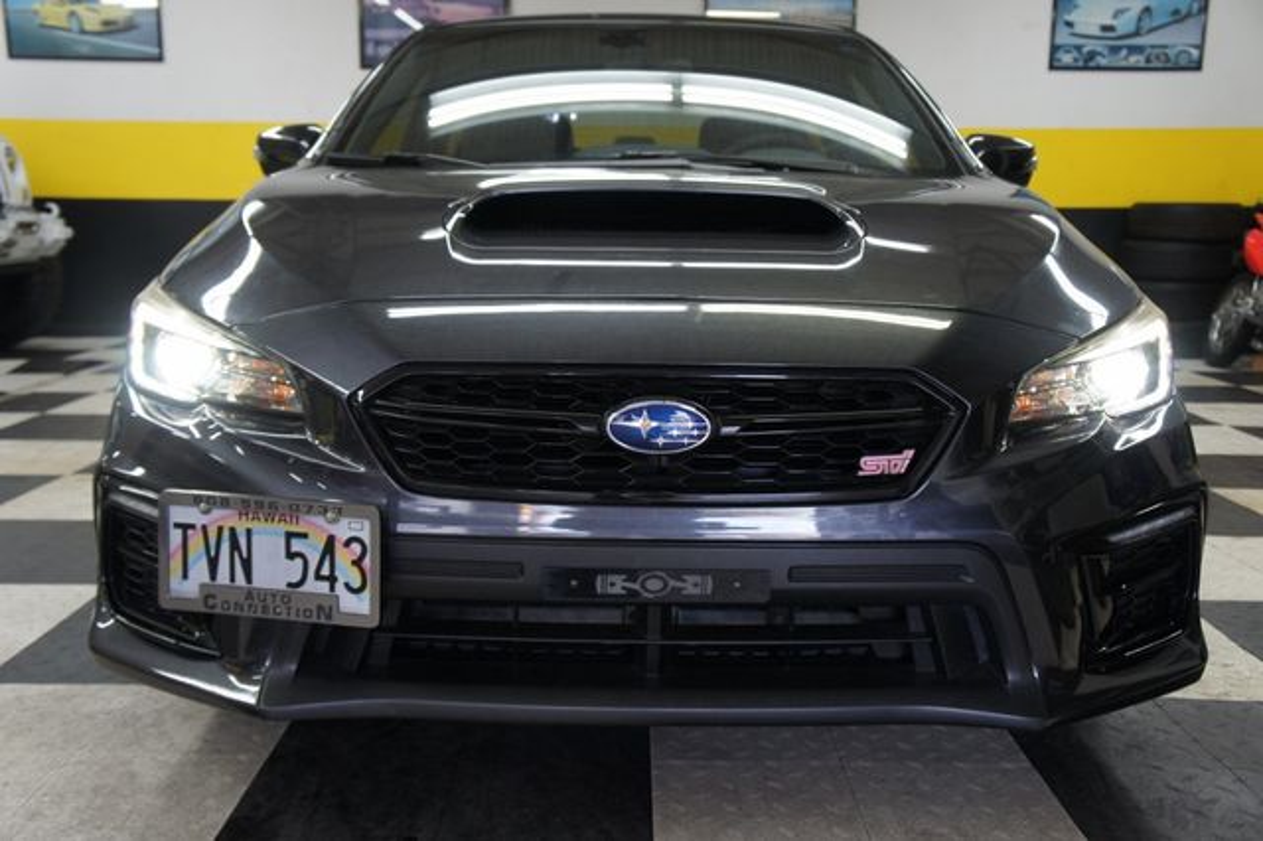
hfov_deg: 53.2
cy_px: 420
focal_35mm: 36
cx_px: 632
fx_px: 1262
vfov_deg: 36.8
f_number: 4
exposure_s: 1/40
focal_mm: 24
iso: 320
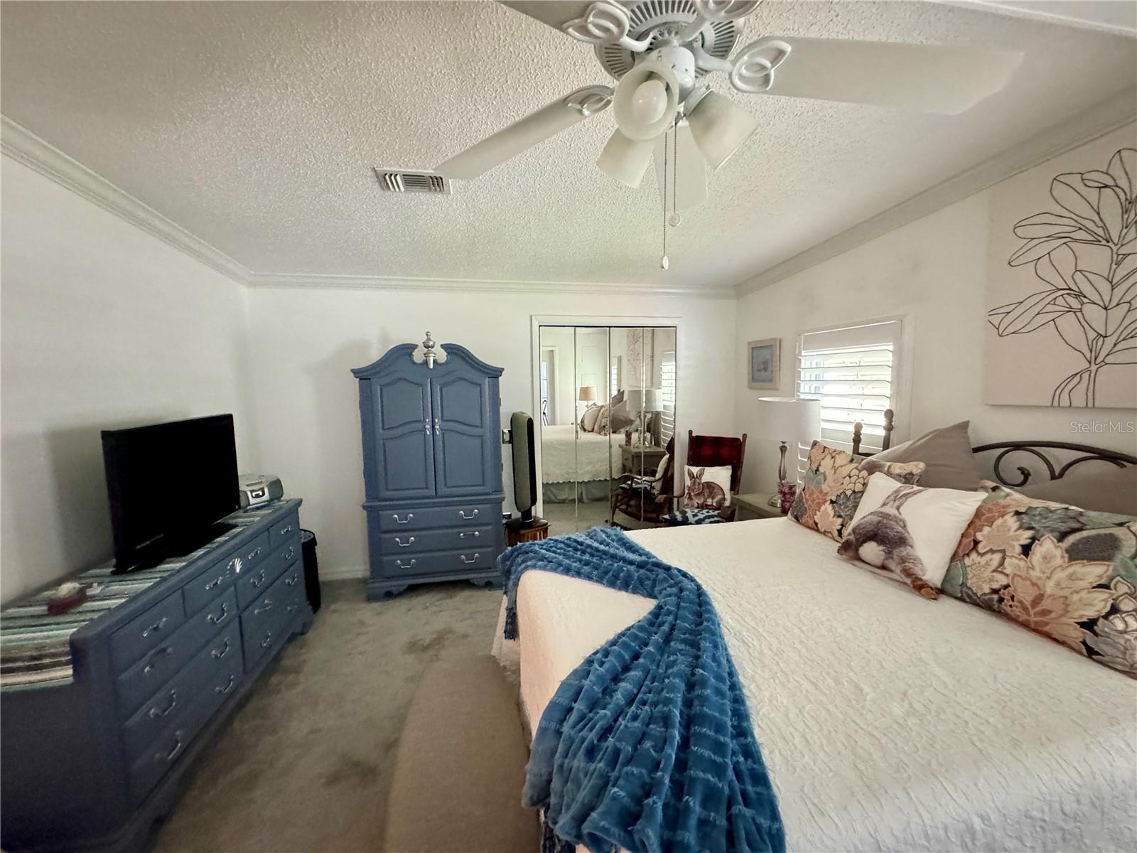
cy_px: 426
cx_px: 568
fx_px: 460
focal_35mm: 14
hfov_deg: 102.1
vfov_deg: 85.7
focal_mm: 2.22
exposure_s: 1/40
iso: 1250
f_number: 2.2
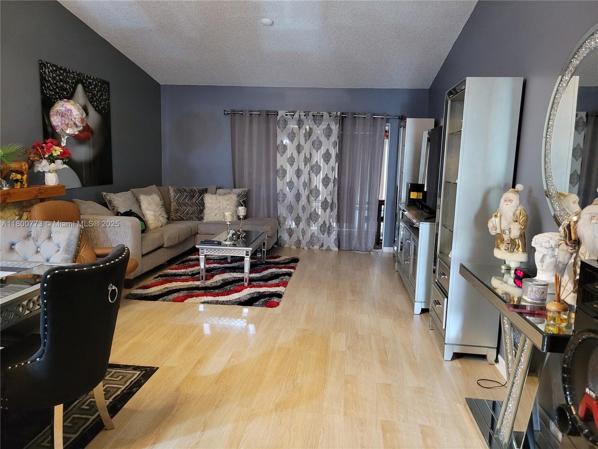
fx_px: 449
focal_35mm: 26
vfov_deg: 53.1
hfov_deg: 67.3
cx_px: 299
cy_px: 224
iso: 640
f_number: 1.8
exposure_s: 1/24
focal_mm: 5.4
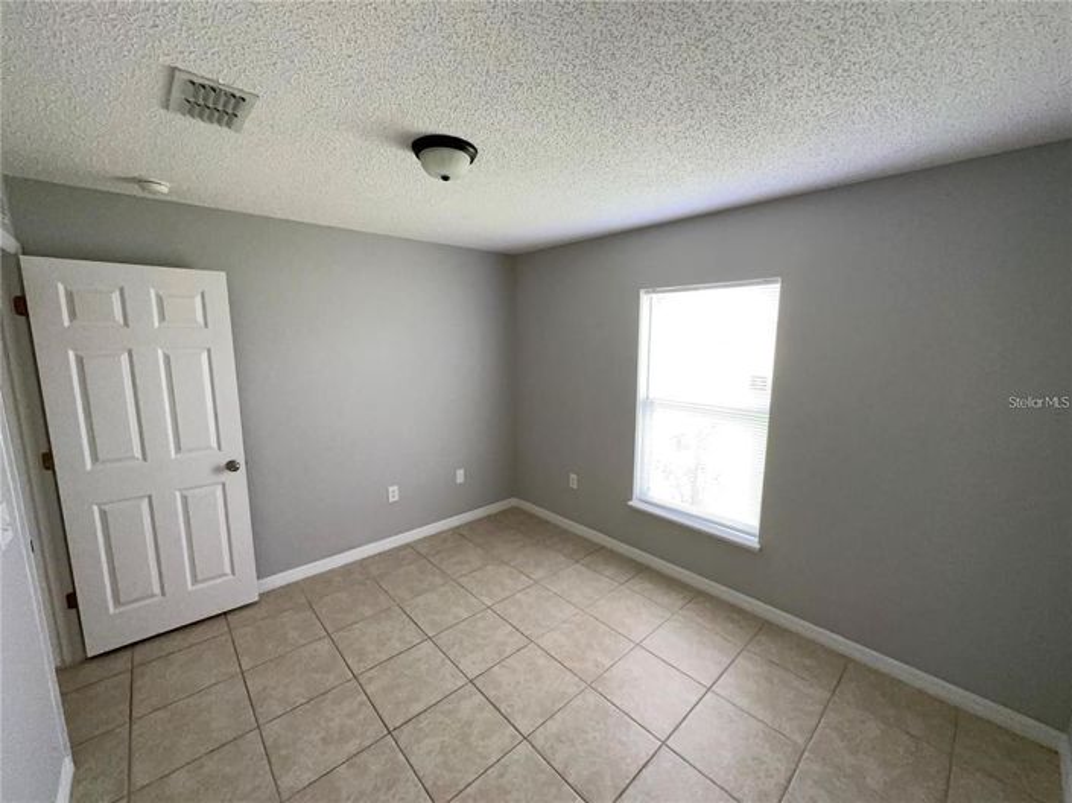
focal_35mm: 14
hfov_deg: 102.1
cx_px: 536
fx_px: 433
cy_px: 402
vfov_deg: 85.6
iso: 400
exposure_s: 1/180
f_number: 2.2
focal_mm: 2.22
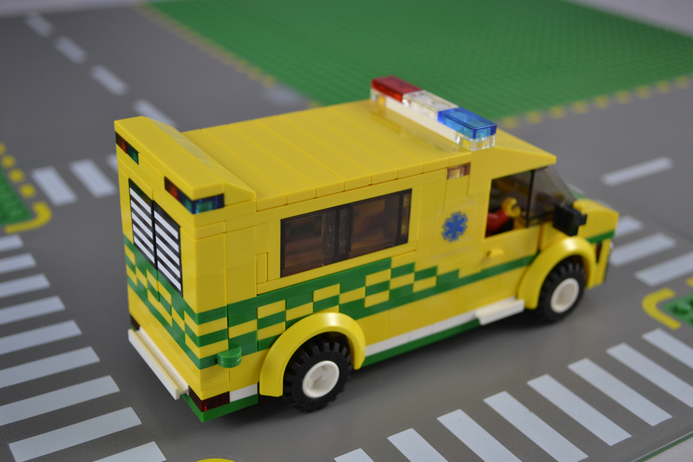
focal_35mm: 48
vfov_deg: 28.1
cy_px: 231
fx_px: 924
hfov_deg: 41.1
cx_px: 346
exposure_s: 1/60
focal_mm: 32
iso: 400
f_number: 4.8
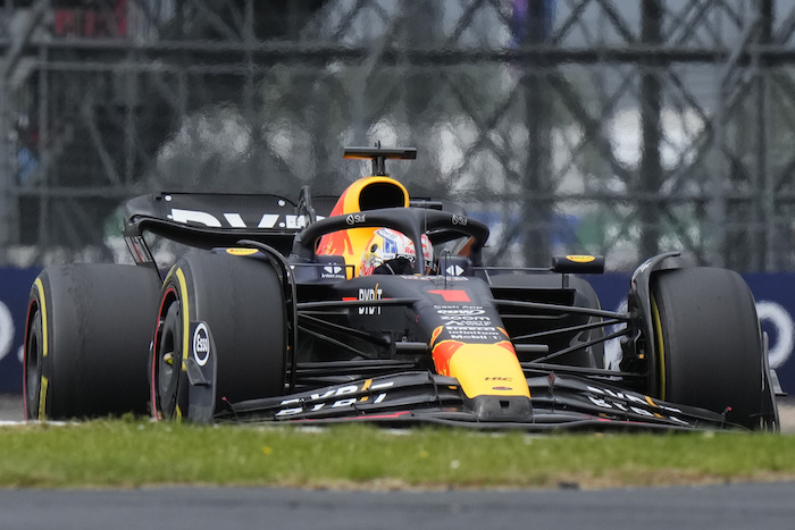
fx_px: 13252
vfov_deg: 2.3
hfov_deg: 3.4
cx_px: 398
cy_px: 265
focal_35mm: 600
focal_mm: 400
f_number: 8
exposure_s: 1/2000
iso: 1000
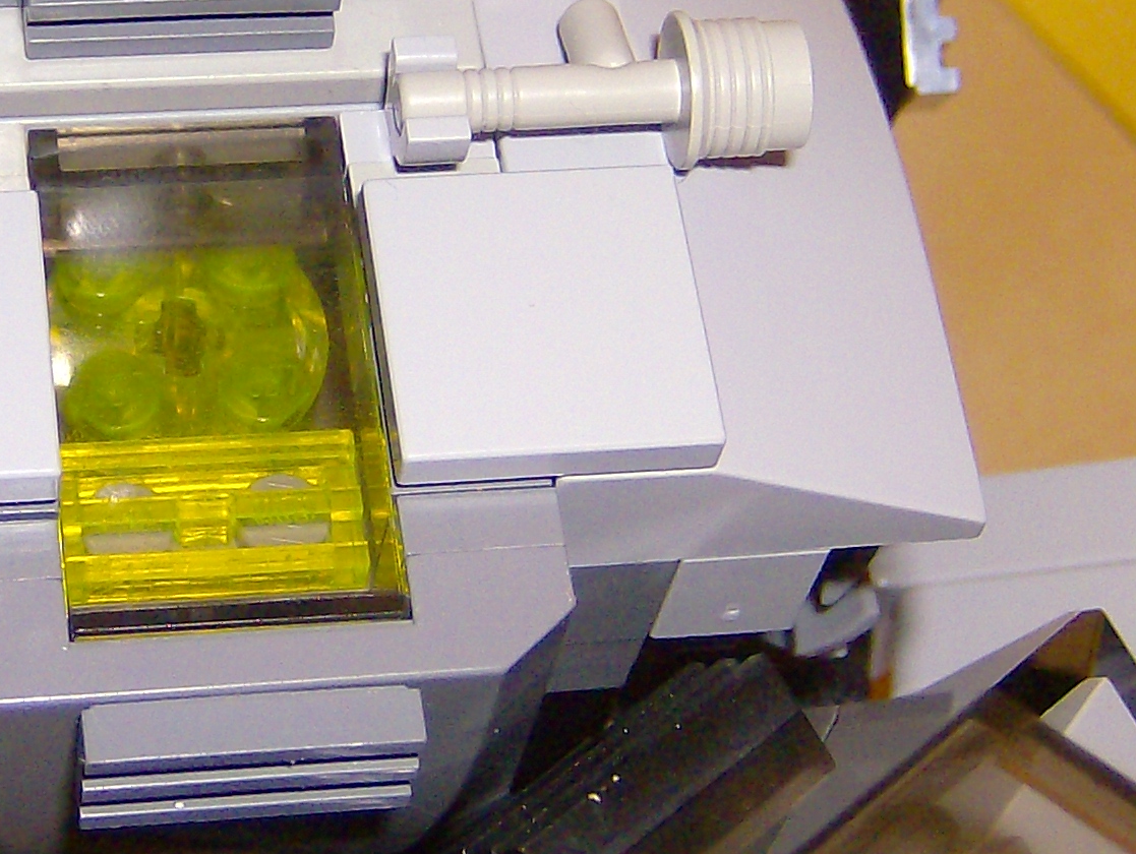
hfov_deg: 19.7
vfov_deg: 15.1
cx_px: 138
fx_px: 3219
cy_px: 220
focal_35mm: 98
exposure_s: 1/60
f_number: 2.8
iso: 200
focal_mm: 6
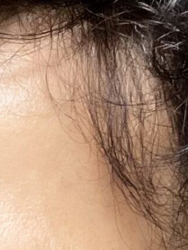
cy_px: 456
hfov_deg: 8.1
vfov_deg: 10.3
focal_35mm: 180
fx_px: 1304
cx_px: -81
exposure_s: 1/60
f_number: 2.2
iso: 250
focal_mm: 2.71
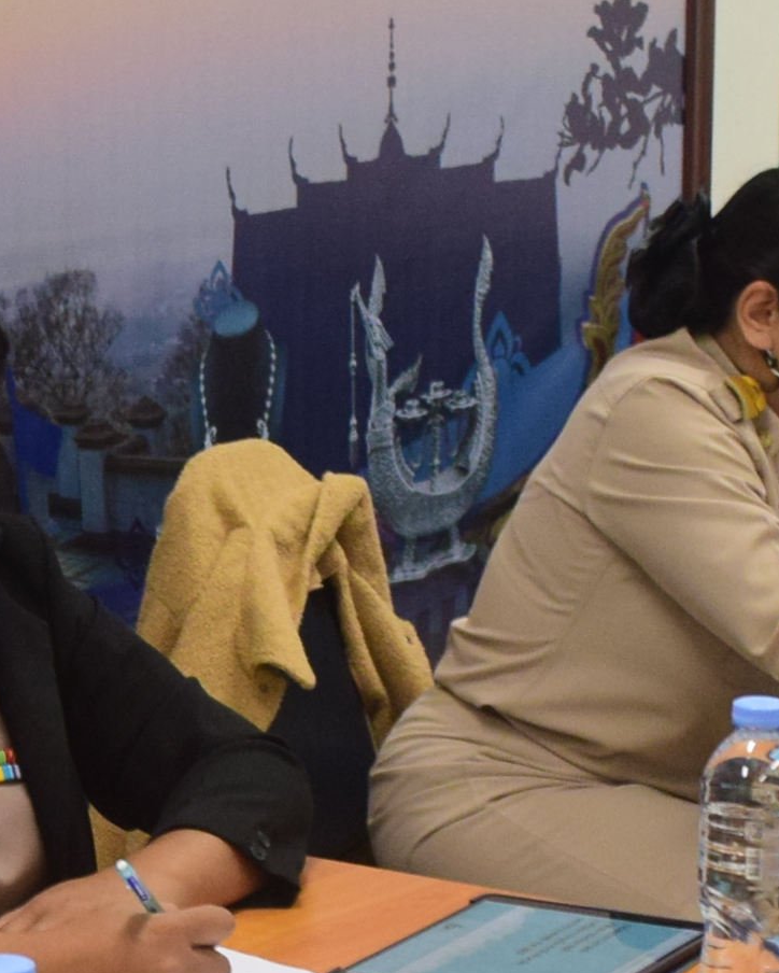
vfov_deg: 15.2
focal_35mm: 126
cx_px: -272
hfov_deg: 11.9
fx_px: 3629
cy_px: 648
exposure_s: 1/100
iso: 1000
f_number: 4.5
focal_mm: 18
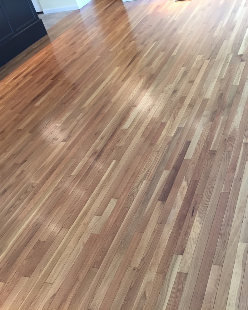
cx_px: 173
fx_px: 349
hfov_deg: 38.5
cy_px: 155
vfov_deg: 47.9
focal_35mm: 38
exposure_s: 1/30
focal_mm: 4.15
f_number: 2.2
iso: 100
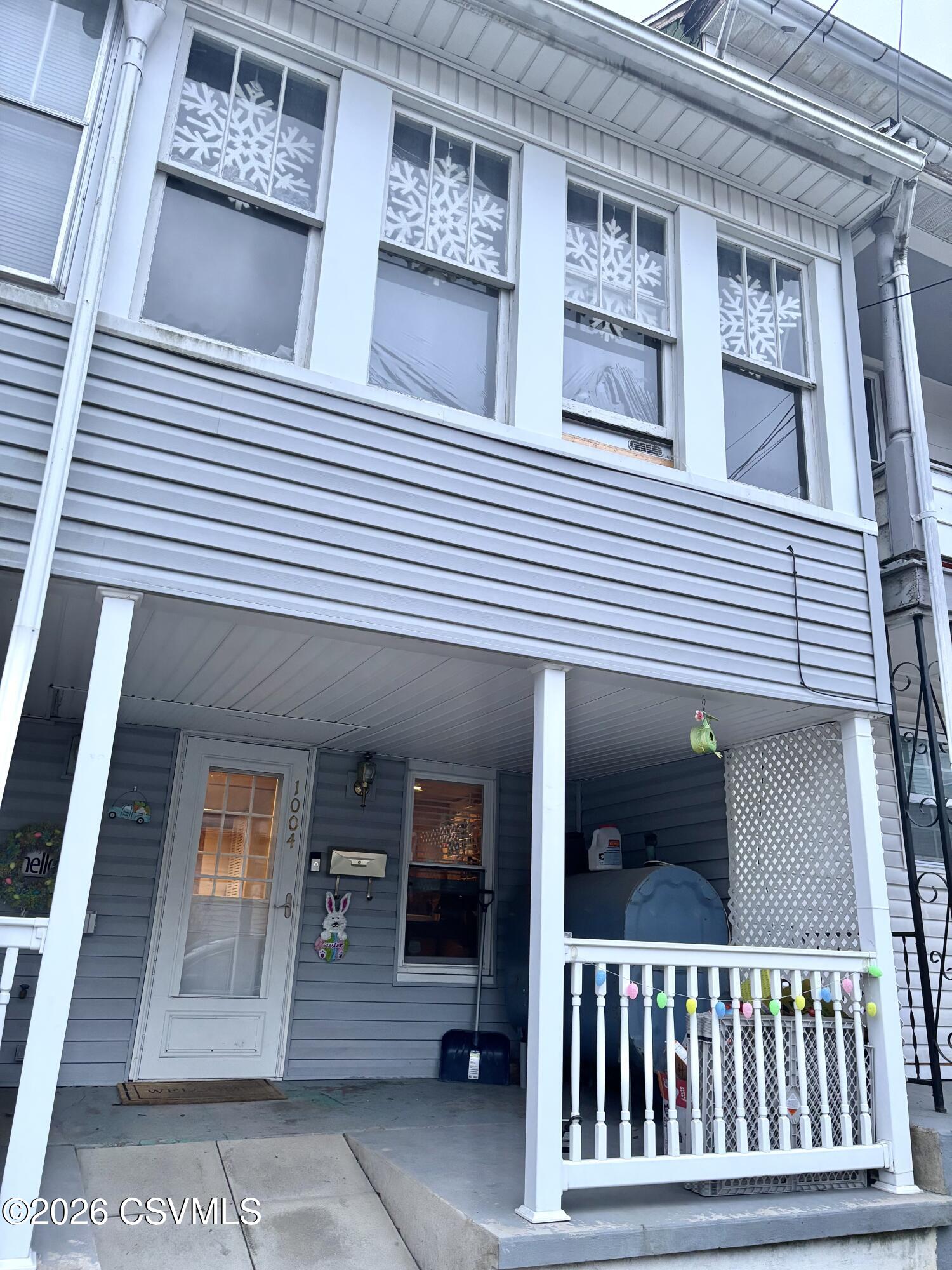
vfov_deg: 67.3
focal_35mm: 26
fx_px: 953
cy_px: 635
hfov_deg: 53.1
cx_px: 476
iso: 200
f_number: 1.6
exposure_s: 1/60
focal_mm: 5.96
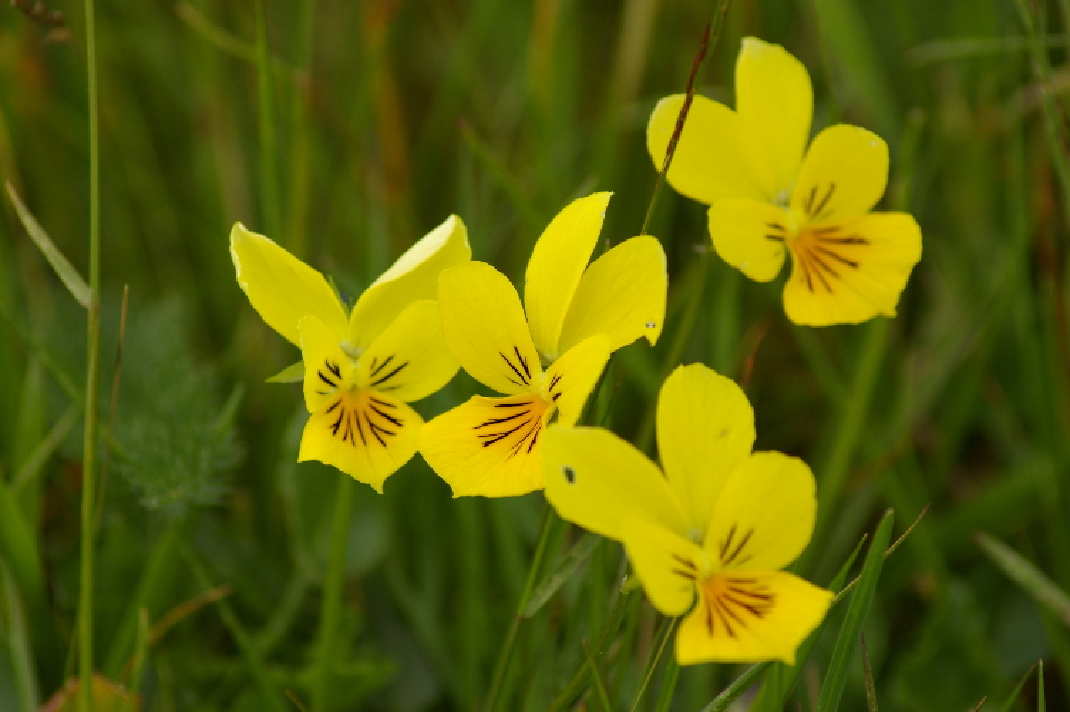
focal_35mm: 270
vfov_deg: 5.1
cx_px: 535
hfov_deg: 7.6
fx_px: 8018
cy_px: 356
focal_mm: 180
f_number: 6.7
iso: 200
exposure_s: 1/350
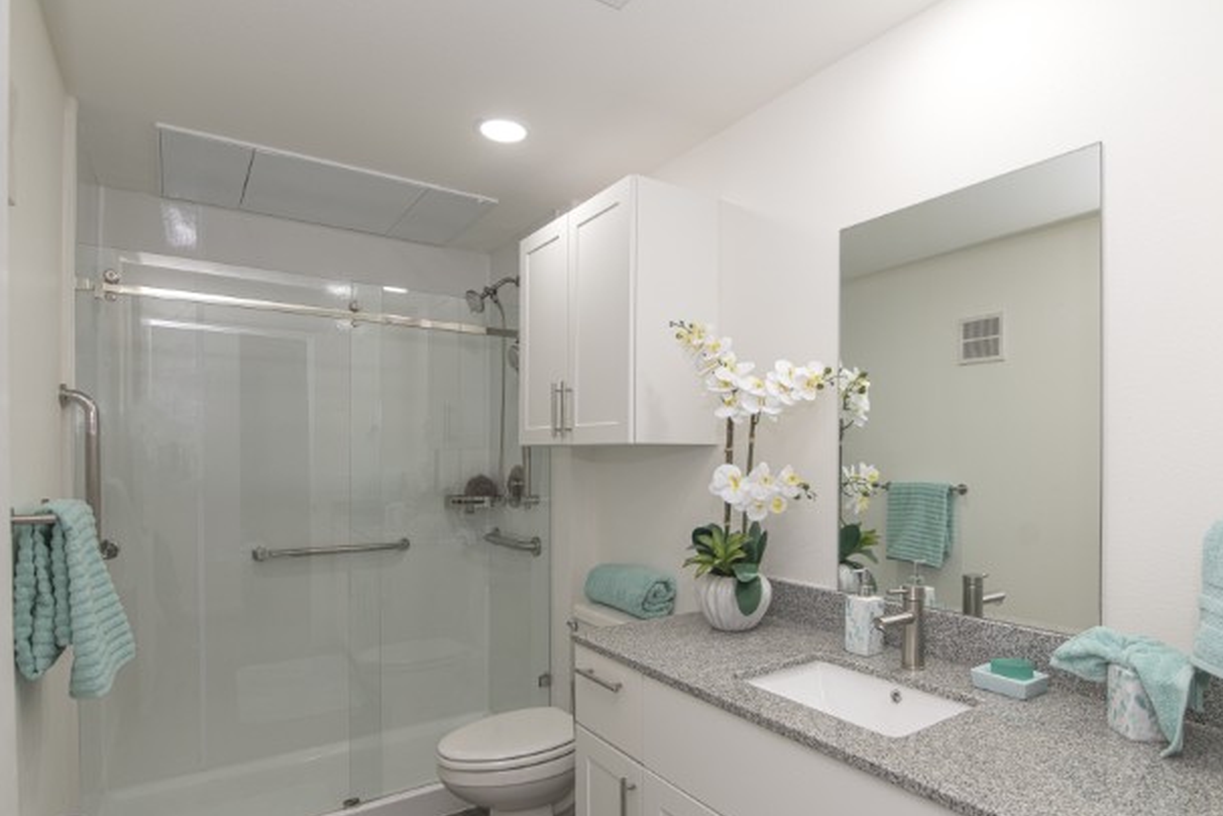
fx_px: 645
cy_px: 432
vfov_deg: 64.5
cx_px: 676
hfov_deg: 86.6
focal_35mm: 19
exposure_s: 1/60
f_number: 4.5
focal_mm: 16
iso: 100
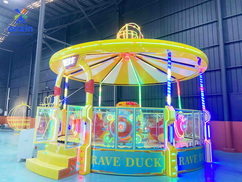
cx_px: 121
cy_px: 91
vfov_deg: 53.1
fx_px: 182
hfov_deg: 67.3
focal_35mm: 26
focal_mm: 4.25
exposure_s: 1/50
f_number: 1.8
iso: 500
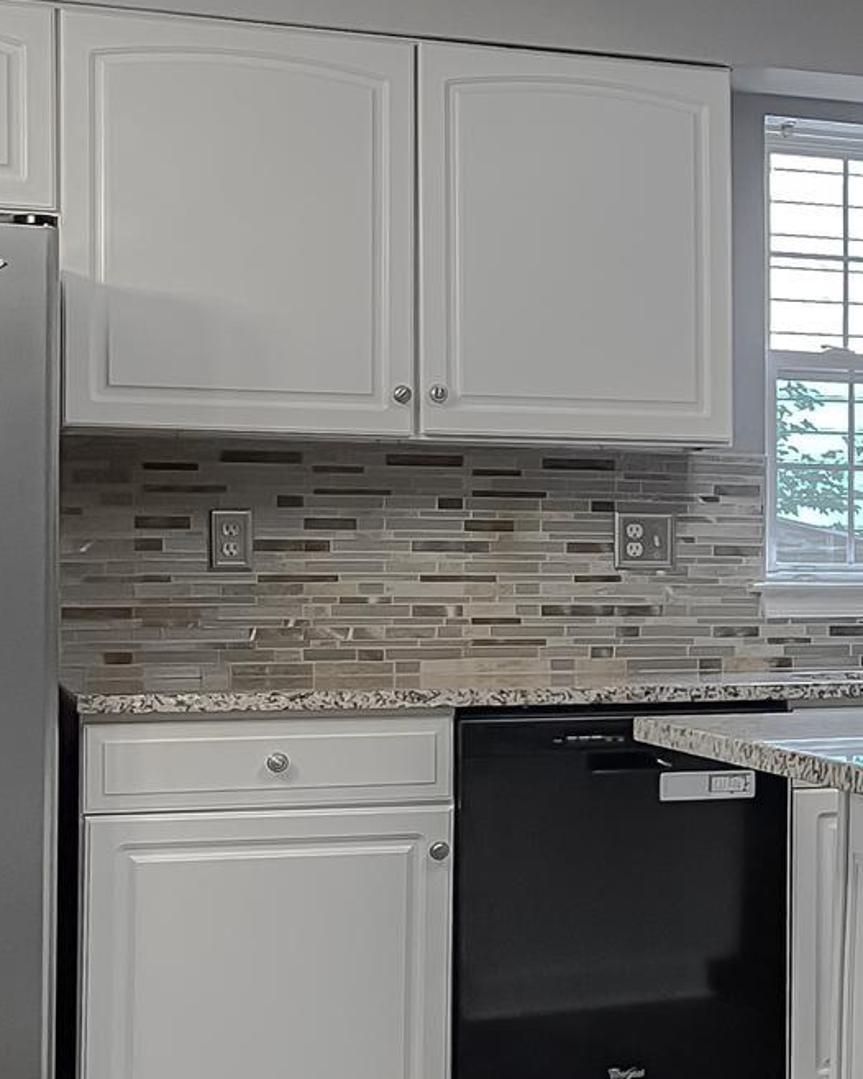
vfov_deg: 24.1
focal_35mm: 79
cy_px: 597
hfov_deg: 17.5
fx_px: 2523
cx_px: 1274
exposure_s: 1/60
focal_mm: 5.1
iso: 320
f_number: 1.6
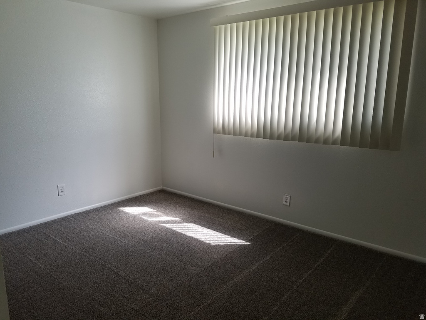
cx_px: 213
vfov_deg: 53.1
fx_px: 320
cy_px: 160
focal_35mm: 26
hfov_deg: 67.3
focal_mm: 4.2
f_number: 1.7
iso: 64
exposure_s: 1/120
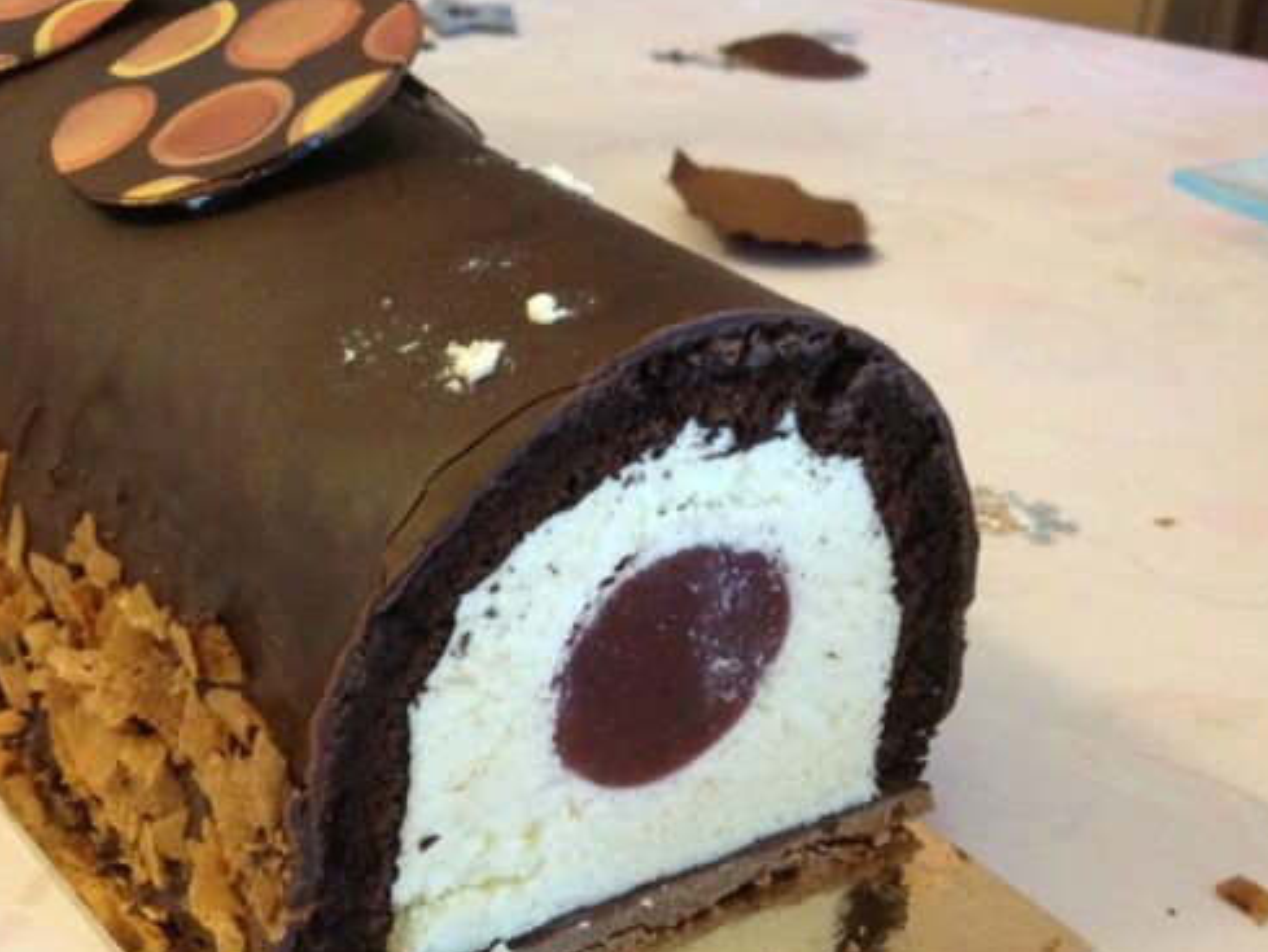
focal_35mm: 55
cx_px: 469
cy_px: 656
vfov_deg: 26.4
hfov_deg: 34.7
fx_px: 2015
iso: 400
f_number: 2.4
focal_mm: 4.28
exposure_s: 1/17
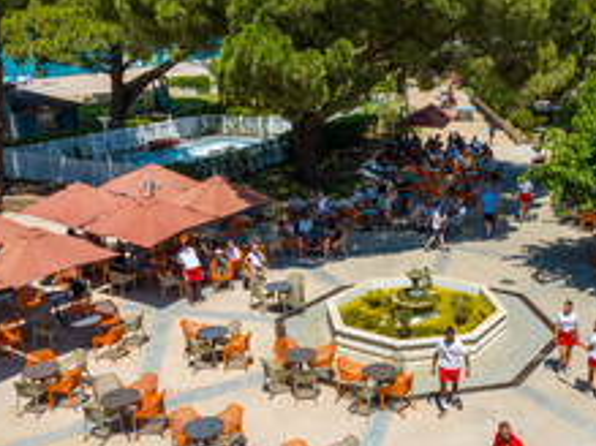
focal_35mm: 41
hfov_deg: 44.6
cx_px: 427
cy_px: 247
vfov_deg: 35.1
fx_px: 706
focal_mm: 12.3
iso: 100
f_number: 11
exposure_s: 1/160
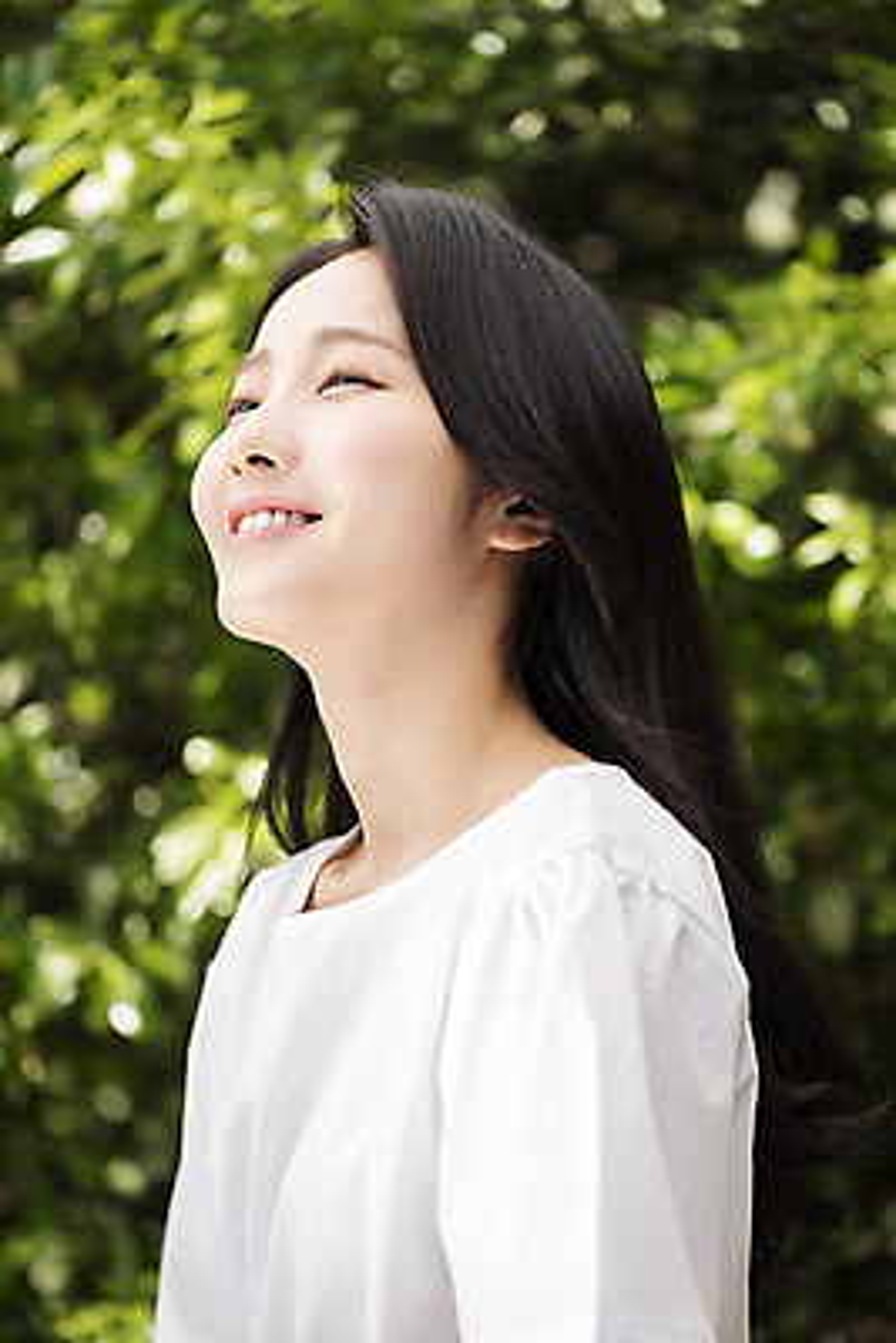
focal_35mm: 105
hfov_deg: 13.1
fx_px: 3916
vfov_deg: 19.4
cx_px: 448
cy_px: 672
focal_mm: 105
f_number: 4
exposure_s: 1/400
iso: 100
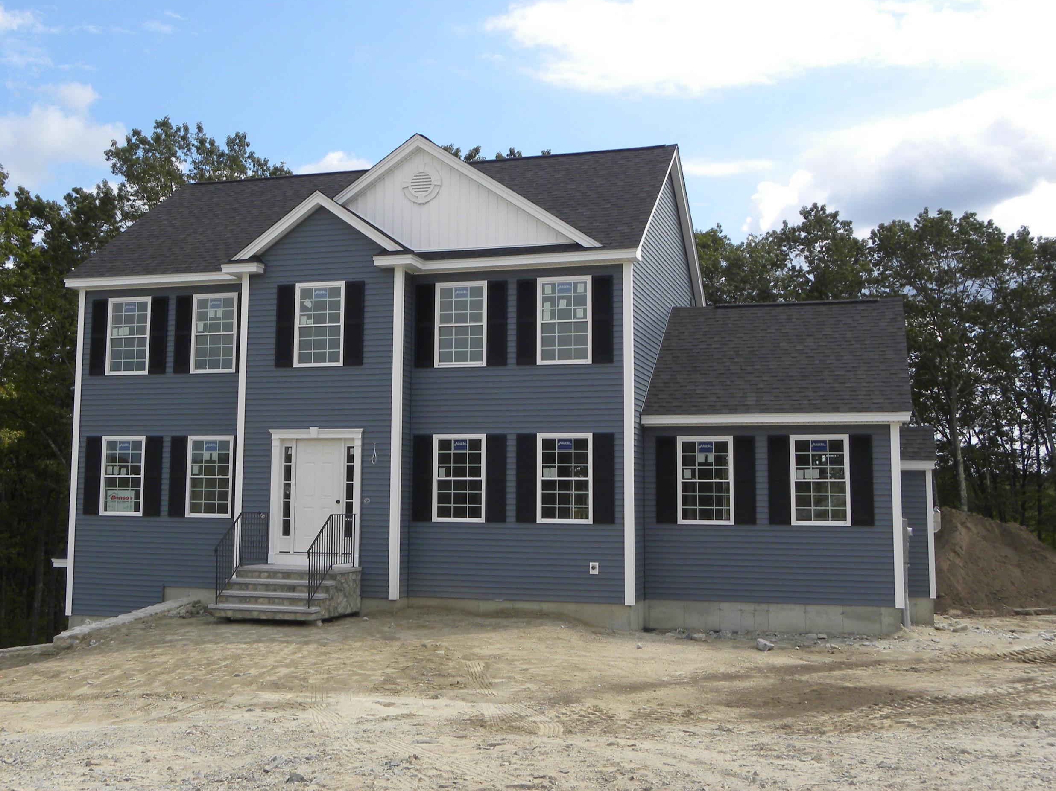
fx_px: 1251
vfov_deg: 35.1
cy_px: 343
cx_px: 458
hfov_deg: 45.7
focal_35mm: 41
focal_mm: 5.9
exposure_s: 1/352
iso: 64
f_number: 5
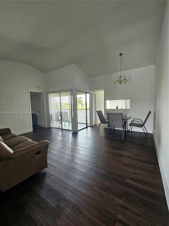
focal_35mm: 13
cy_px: 113
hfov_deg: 89.9
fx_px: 85
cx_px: 84
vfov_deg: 106.2
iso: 125
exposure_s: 1/60
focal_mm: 2.2
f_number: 2.2
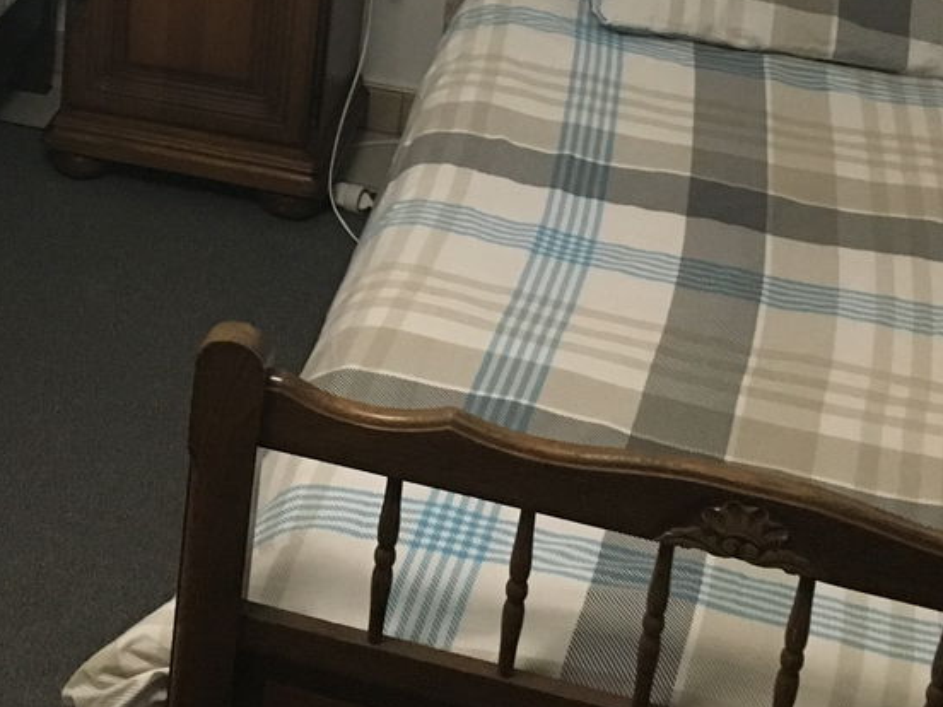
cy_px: -106
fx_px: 2288
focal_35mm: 84
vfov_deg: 16.9
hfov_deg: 22.9
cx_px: 181
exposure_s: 1/17
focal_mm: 4.15
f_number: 2.2
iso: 200
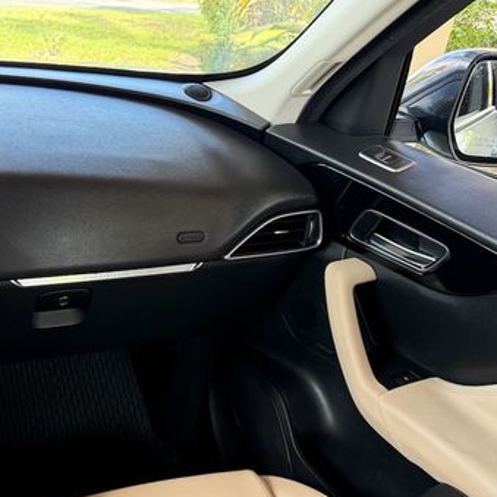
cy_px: 347
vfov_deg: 41.1
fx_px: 650
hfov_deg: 40.3
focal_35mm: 40
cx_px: 106
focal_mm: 6.76
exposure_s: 1/128
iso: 200
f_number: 1.78
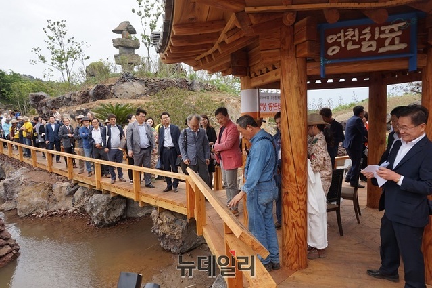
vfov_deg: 53.1
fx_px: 288
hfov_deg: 73.8
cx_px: 216
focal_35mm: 24
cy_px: 144
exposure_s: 1/80
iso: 100
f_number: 6.3
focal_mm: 16
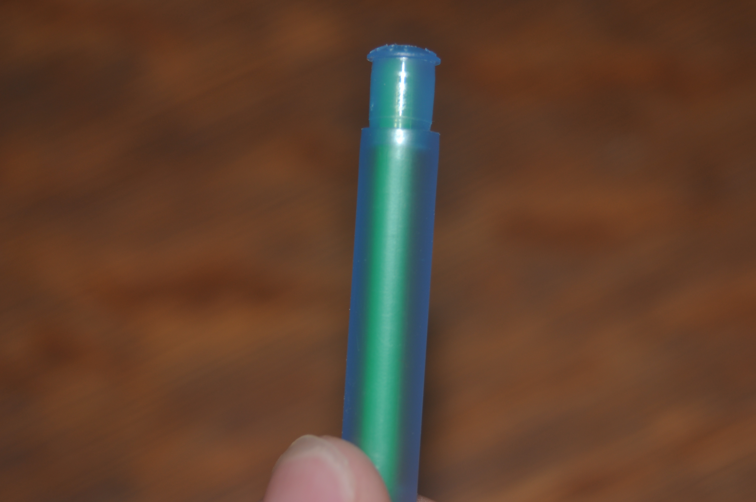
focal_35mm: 120
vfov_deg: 11.4
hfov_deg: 17.1
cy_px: 251
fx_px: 2517
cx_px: 378
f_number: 5.6
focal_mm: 80
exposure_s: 1/60
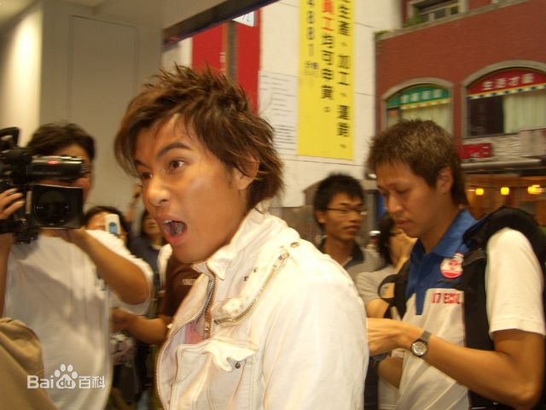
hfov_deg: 45.8
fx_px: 647
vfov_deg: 35.1
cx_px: 273
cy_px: 205
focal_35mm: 41
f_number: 2.8
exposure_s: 1/60
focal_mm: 6.8
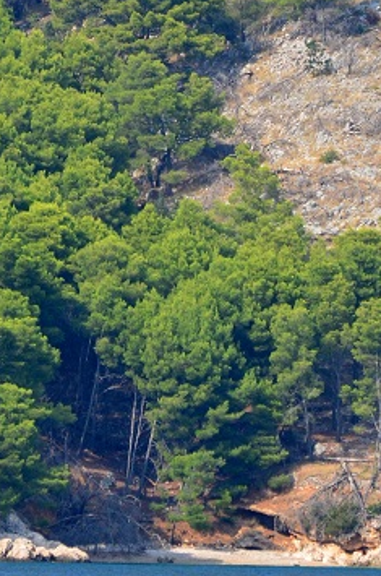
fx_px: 11125
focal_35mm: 697
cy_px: -119
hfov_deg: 2.0
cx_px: 113
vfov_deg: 3.0
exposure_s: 1/1600
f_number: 5.6
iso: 400
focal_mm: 165
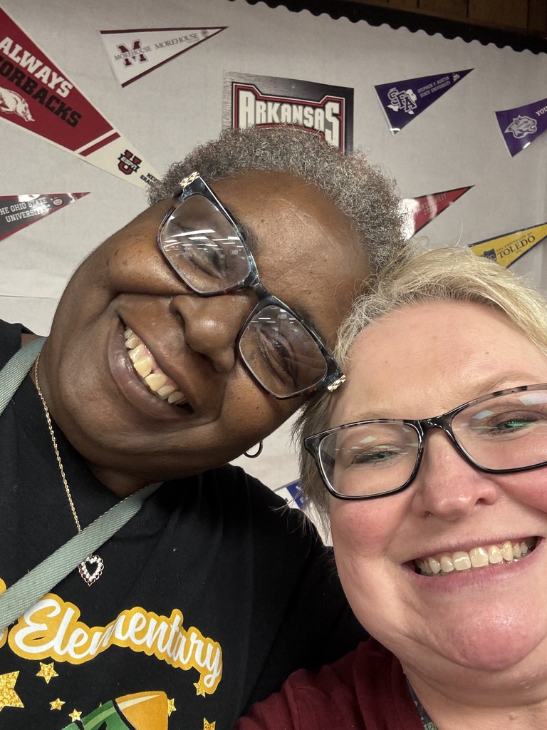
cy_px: 365
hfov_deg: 46.8
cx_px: 274
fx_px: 632
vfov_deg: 60.0
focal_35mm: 30
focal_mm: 2.69
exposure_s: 1/60
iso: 200
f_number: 1.9
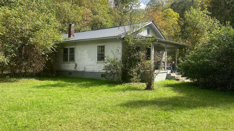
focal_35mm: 29
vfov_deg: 40.1
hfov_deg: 66.1
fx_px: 180
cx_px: 119
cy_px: 60
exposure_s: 1/1488
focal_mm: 5.7
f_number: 1.5
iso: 50
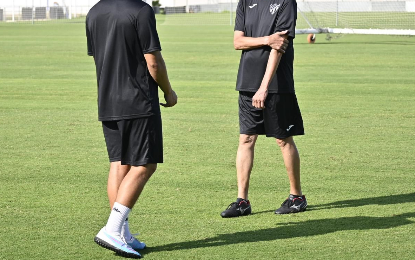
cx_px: 195
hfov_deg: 14.0
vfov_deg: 8.8
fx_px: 1685
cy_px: 84
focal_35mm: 149
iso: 200
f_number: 4.8
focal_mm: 72
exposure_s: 1/1000
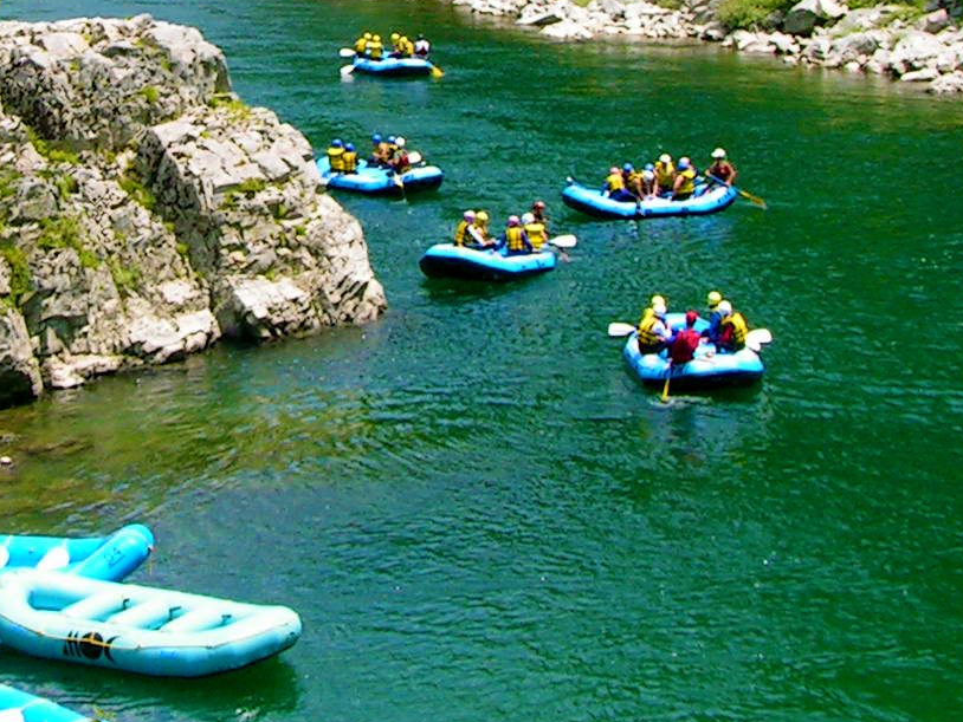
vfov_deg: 13.7
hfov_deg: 18.4
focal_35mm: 106
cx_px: 218
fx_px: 2950
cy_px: -26
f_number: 5.6
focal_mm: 6.3
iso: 50
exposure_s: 1/200
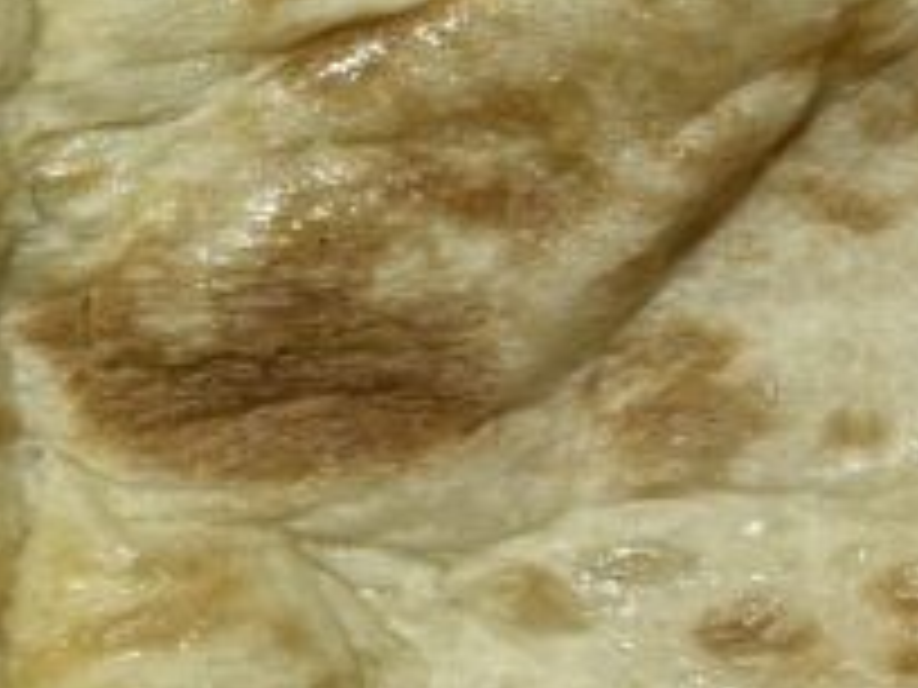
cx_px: -364
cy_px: 121
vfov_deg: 9.1
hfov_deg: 11.7
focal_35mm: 163
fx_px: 4323
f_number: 1.6
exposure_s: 1/50
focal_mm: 5.96
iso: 125
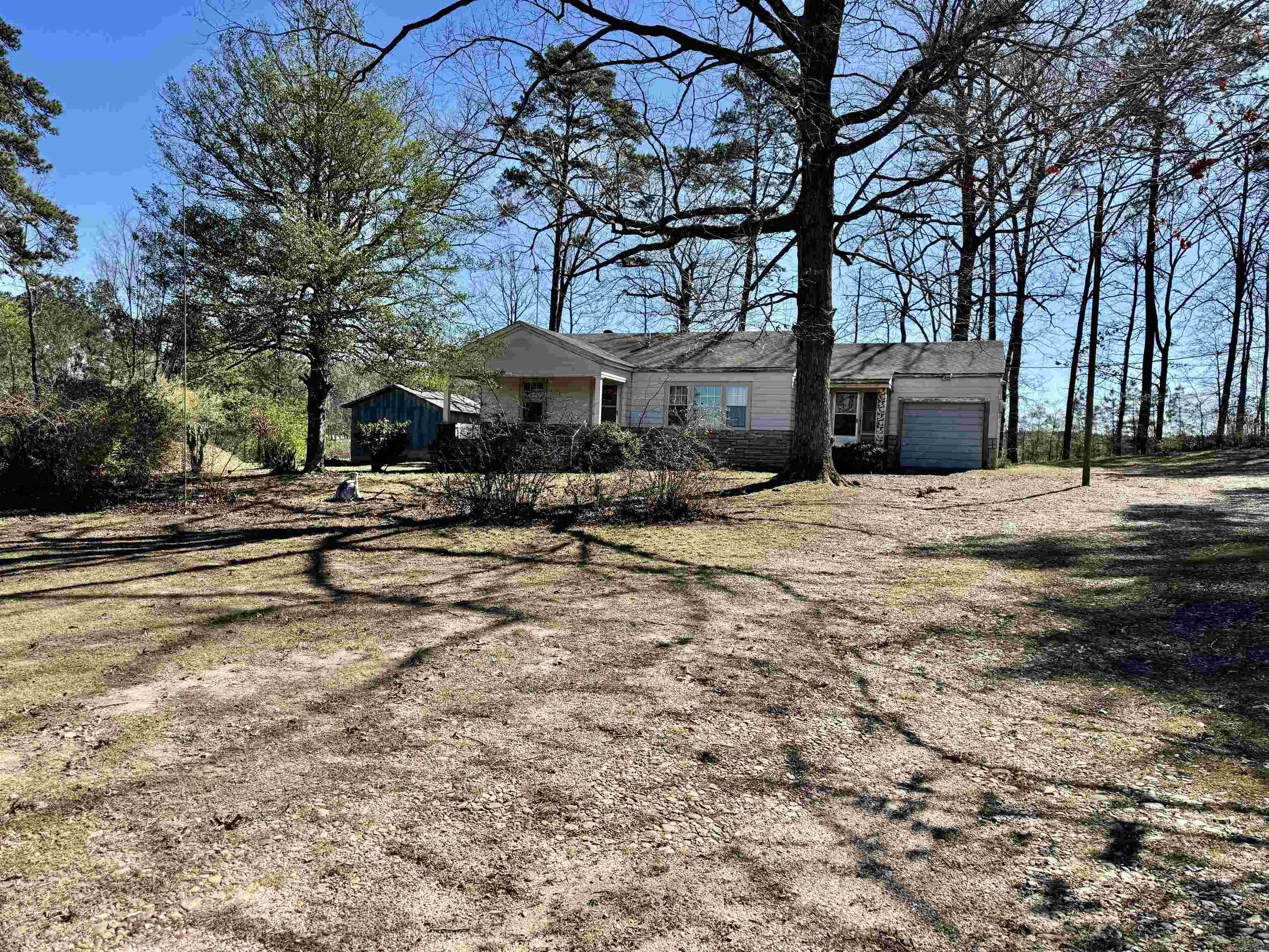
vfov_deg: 56.8
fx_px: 880
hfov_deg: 71.6
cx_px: 634
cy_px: 476
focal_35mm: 24
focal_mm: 6.76
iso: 80
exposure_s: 1/3096
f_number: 1.78
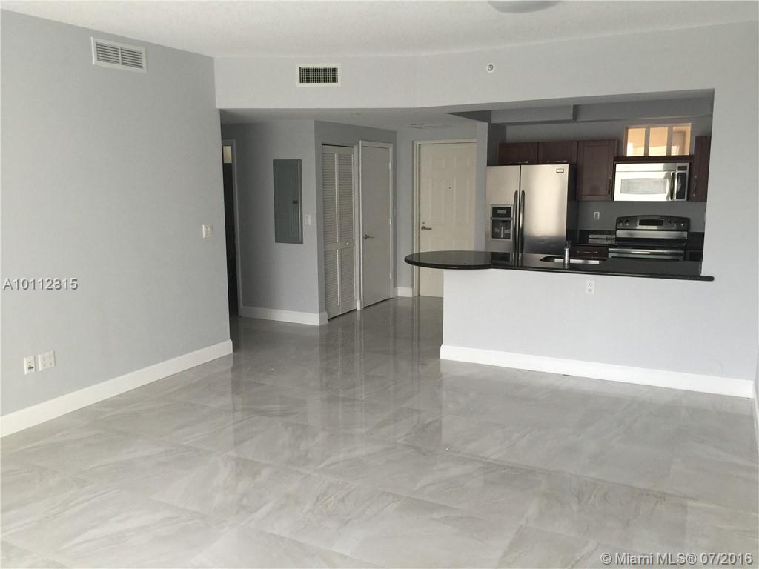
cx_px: 380
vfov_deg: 48.2
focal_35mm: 29
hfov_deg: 61.7
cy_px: 284
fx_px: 636
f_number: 2.2
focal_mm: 4.15
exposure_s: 1/15
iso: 50
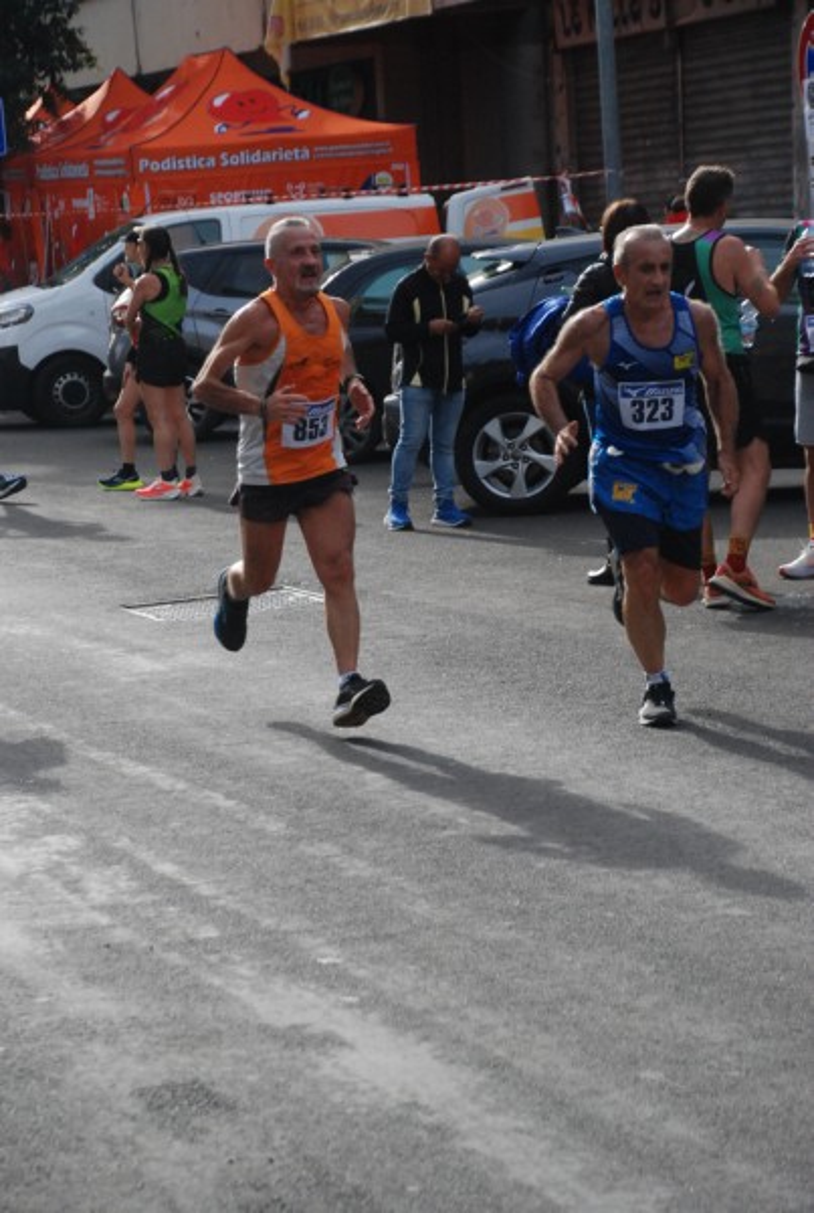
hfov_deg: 13.1
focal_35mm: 105
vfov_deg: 19.4
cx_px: 407
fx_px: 3543
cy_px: 606
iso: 1000
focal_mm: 70
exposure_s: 1/1250
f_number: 5.6
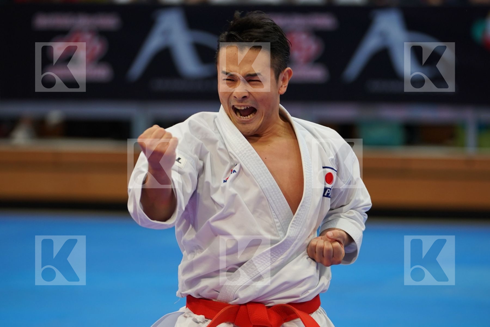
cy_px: 164
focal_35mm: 228
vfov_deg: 6.0
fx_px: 3103
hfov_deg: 9.0
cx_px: 245
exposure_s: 1/500
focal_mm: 152
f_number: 2.8
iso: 640
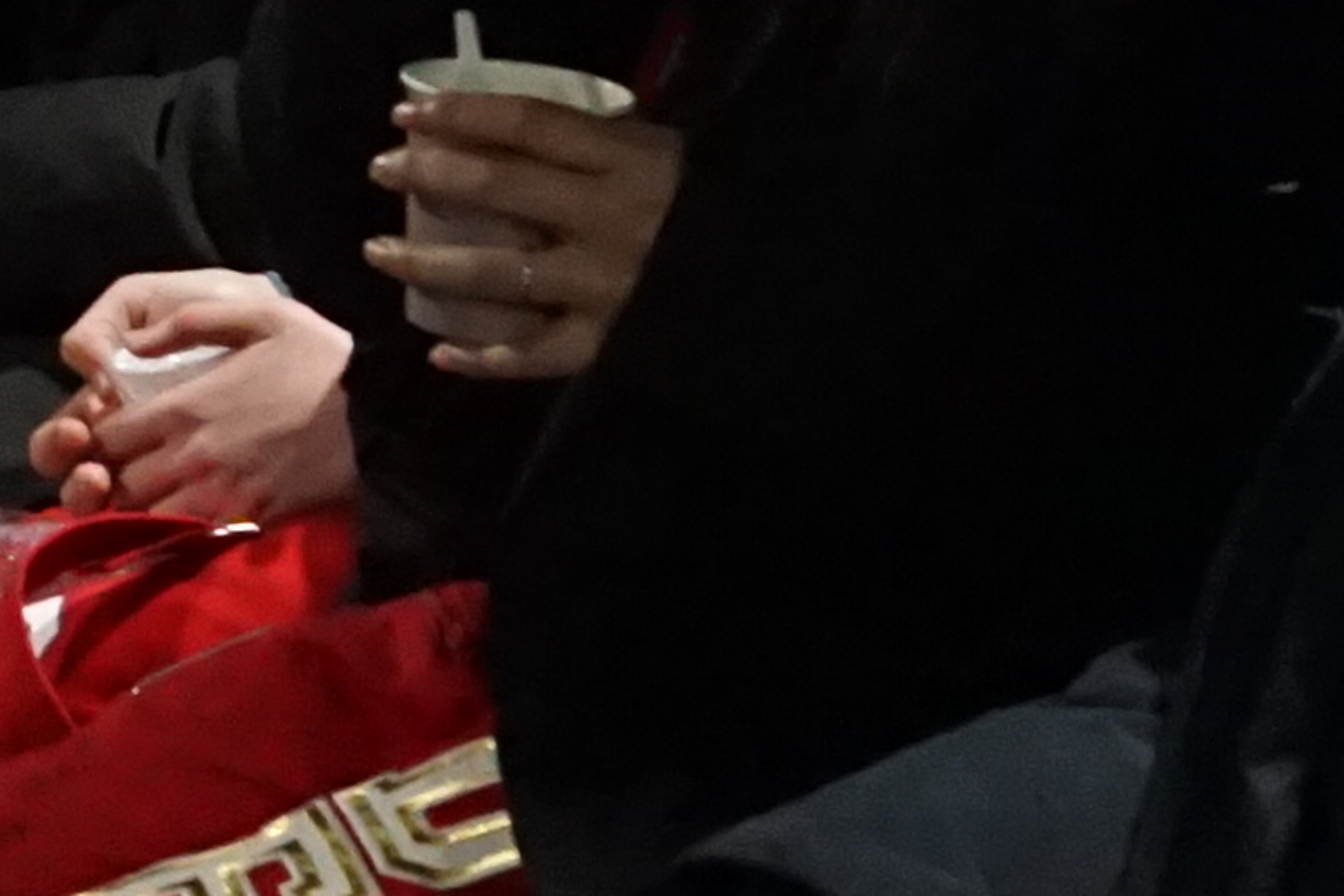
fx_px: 7463
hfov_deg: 9.6
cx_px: -1388
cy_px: 98
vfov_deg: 6.9
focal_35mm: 200
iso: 3200
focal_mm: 17
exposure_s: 1/80
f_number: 3.5
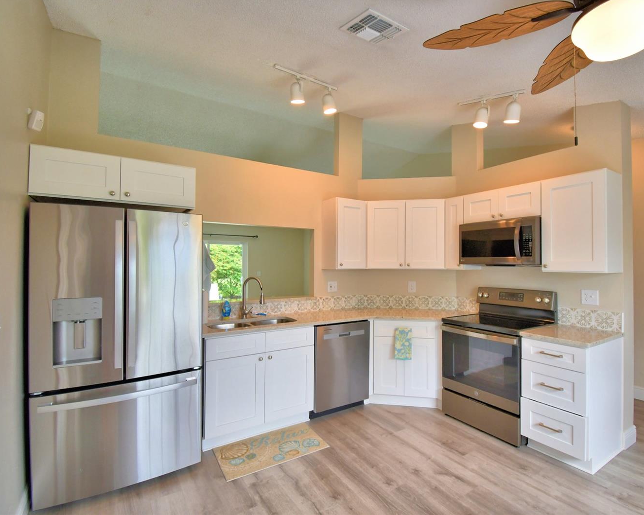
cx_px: 356
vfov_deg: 77.0
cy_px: 257
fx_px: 324
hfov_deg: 89.3
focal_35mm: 17
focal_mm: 10
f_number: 4.5
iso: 400
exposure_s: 1/125
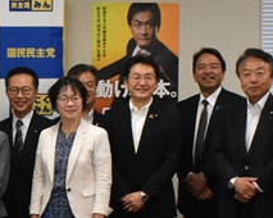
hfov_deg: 14.9
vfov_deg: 12.3
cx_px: -105
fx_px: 985
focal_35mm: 122
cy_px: 272
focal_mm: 18
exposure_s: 1/160
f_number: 6.3
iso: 2500
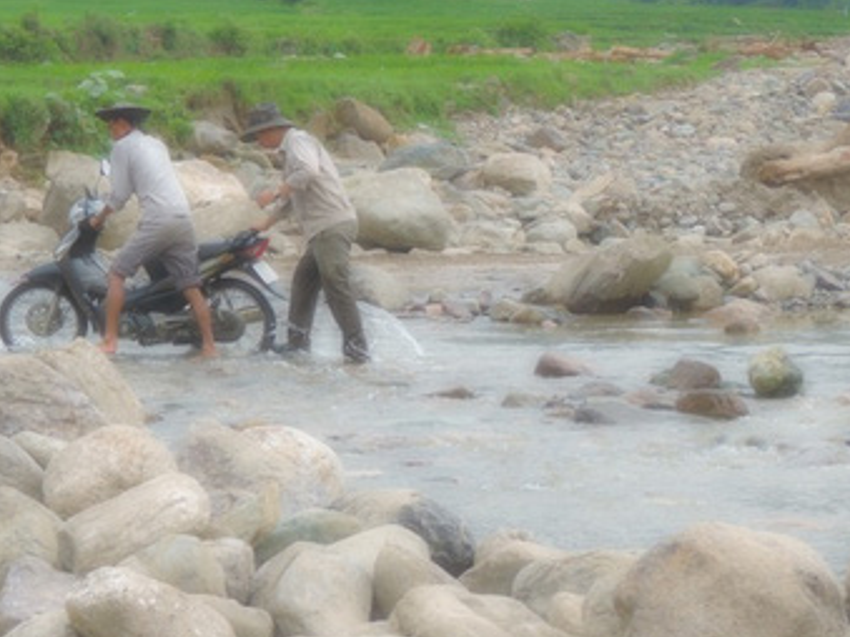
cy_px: 231
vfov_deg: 8.7
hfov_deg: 11.6
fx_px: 4173
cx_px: 135
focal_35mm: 170
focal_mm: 16
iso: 80
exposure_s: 1/320
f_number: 4.1
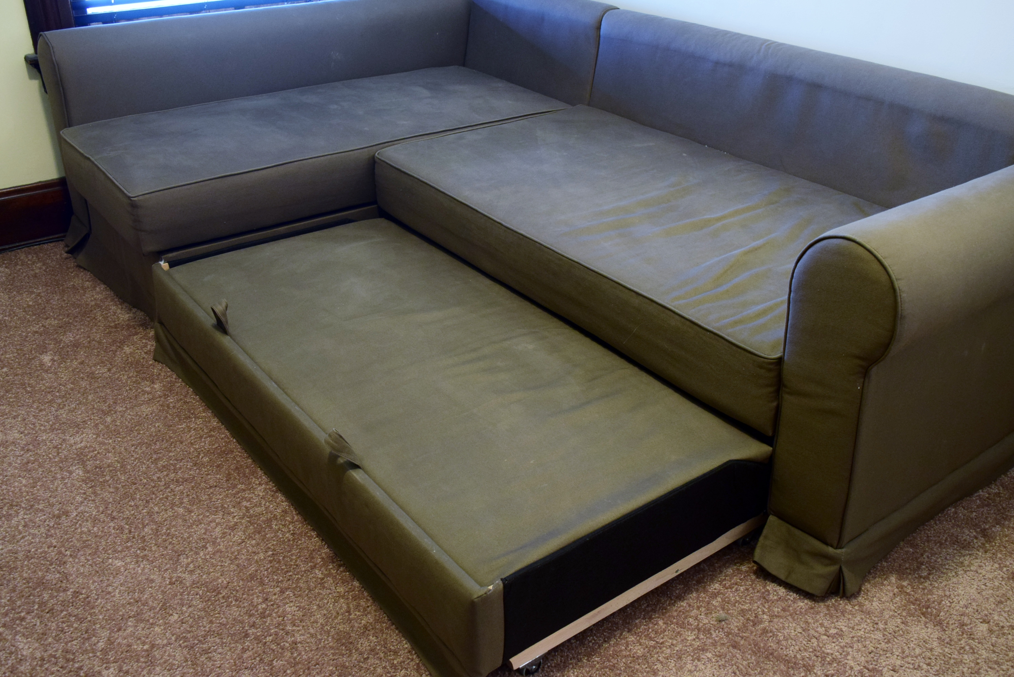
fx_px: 972
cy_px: 338
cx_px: 507
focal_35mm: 34
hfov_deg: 55.1
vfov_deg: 38.4
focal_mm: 23
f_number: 5.6
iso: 1600
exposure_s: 1/15
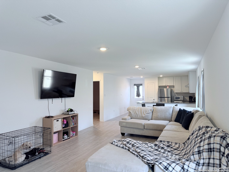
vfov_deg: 56.8
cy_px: 86
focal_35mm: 24
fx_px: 159
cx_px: 114
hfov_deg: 71.6
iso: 200
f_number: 1.78
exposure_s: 1/120
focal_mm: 6.76
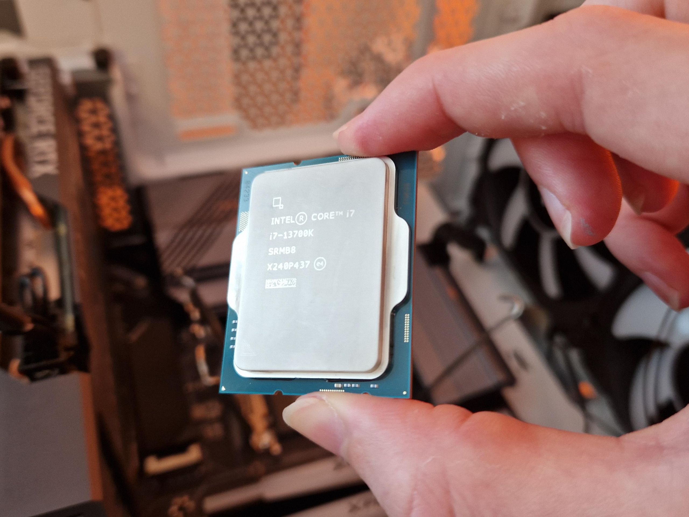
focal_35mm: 23
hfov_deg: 73.9
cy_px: 258
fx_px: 458
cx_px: 344
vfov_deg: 58.9
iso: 250
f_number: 1.8
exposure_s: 1/26
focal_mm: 5.4
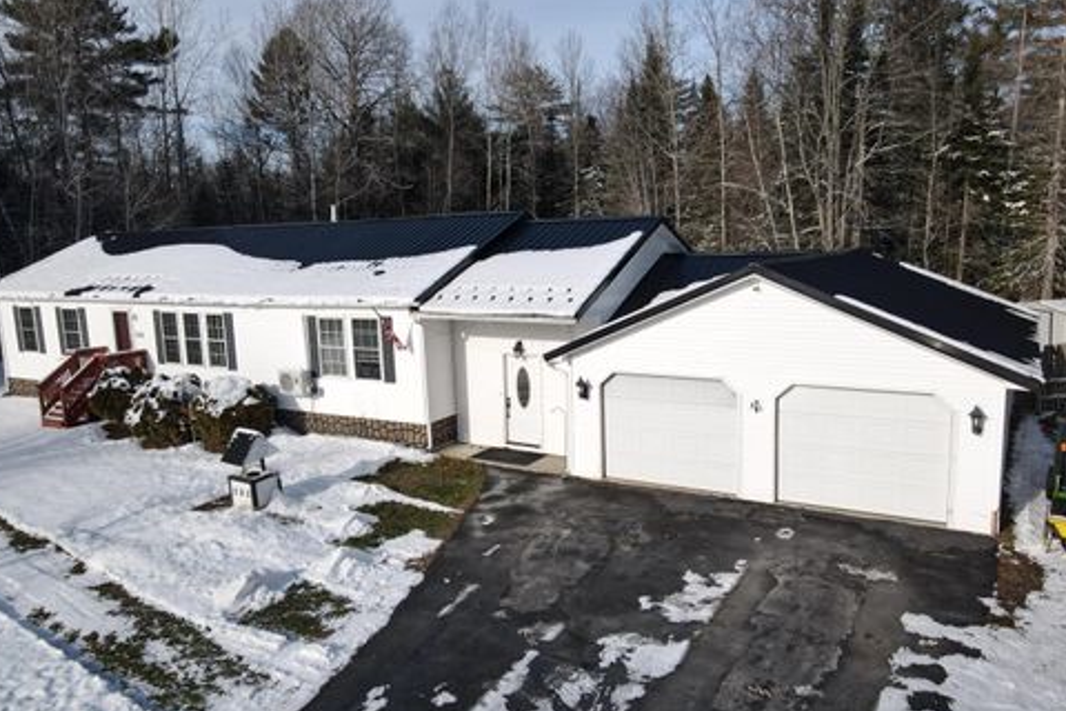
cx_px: 522
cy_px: 370
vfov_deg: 49.5
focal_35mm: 26
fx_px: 770
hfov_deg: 69.4
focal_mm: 4.5
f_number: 2.8
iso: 100
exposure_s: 1/800
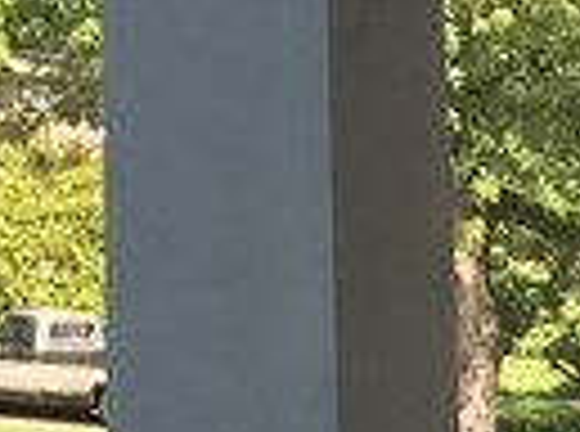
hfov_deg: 8.5
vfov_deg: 5.7
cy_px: 1611
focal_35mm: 231
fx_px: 3860
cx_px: 787
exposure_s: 1/421
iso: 32
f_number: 2.2
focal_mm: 4.15
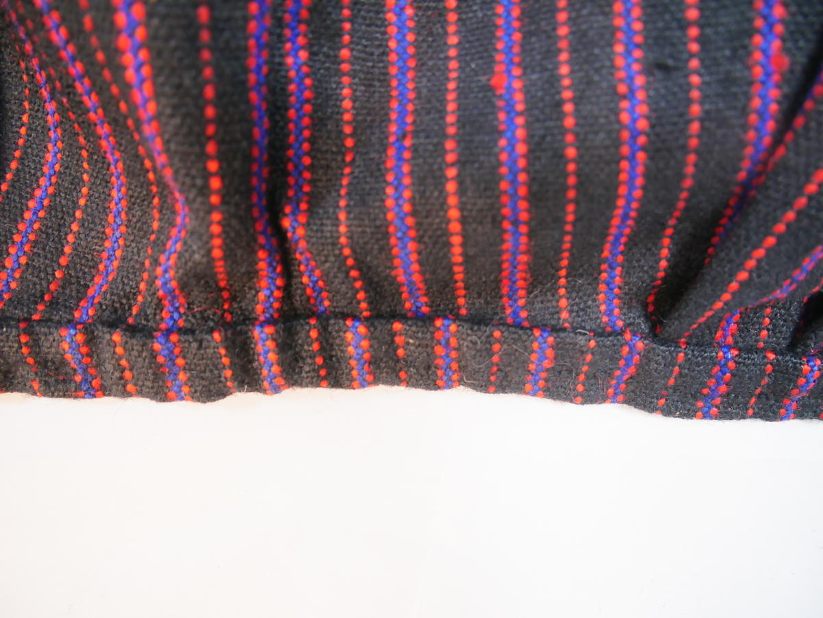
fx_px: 571
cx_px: 412
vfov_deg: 56.8
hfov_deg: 71.6
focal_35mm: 24
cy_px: 309
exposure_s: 1/60
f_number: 3.5
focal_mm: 12
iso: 250
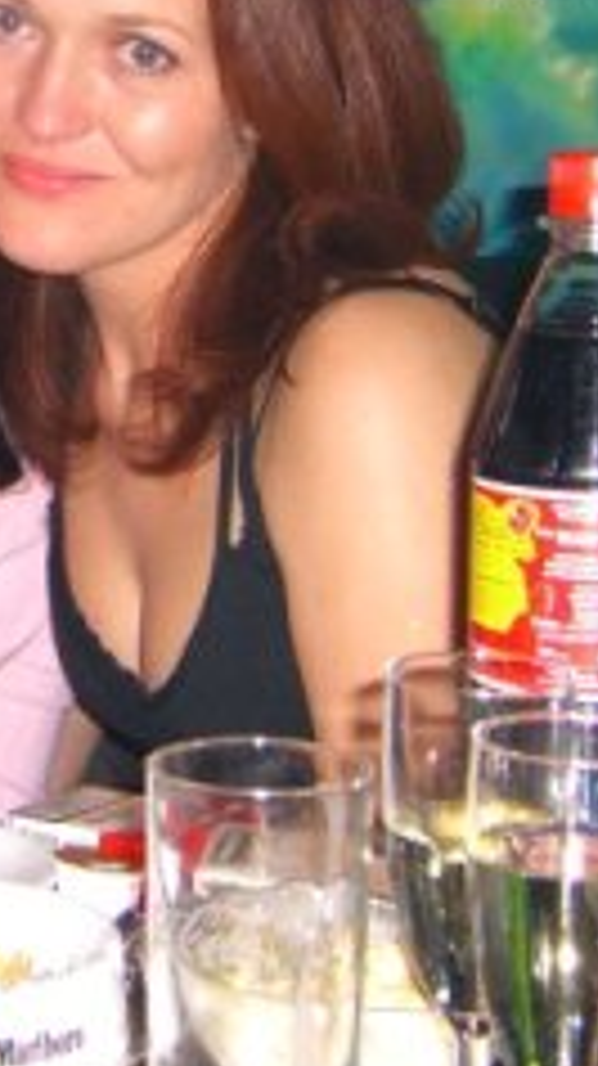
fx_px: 2965
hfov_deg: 11.3
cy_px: 229
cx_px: -117
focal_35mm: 105
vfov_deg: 20.2
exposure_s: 1/60
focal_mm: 7.9
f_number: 2.8
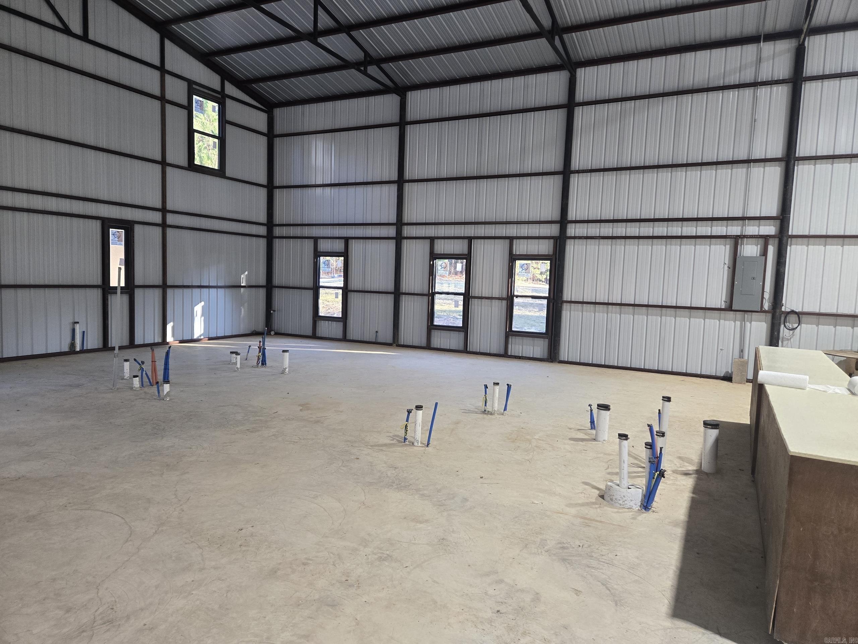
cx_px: 429
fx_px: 570
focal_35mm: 23
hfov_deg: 73.9
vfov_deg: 58.9
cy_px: 322
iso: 200
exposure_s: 1/120
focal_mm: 5.4
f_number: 1.8
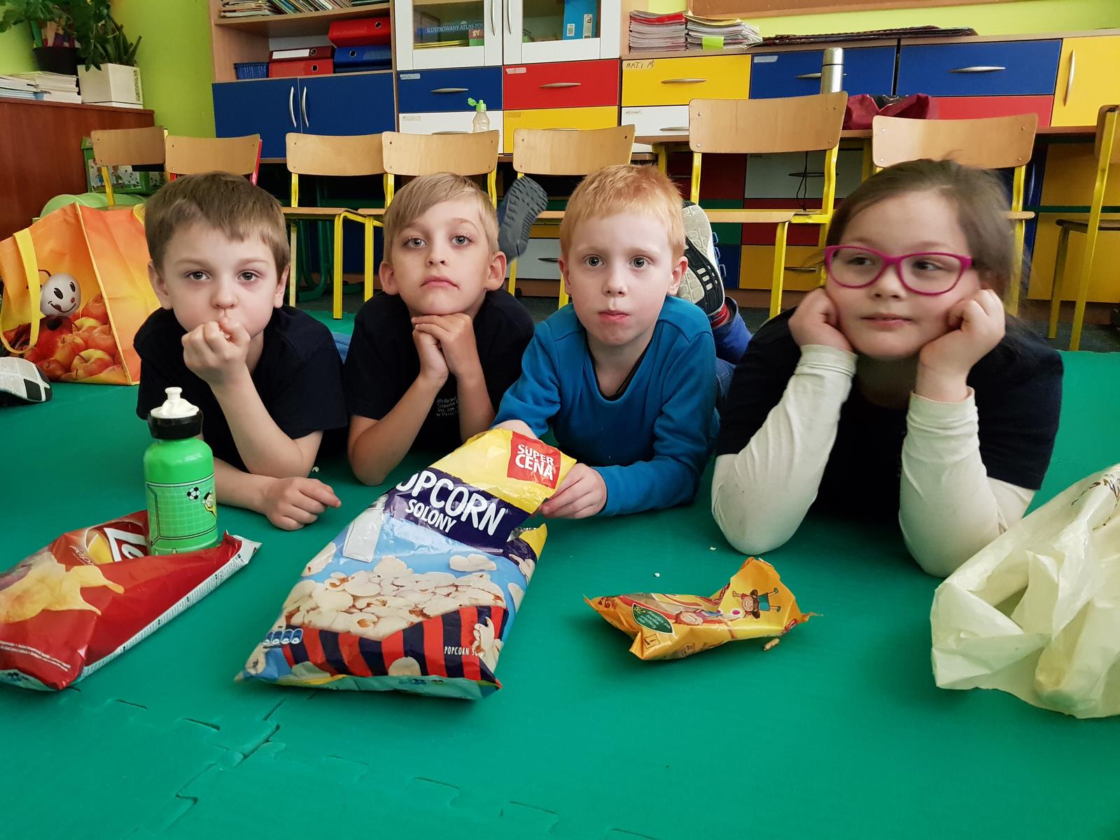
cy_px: 420
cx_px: 560
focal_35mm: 26
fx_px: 841
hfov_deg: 67.3
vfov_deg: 53.1
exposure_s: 1/50
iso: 500
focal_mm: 4.2
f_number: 1.7
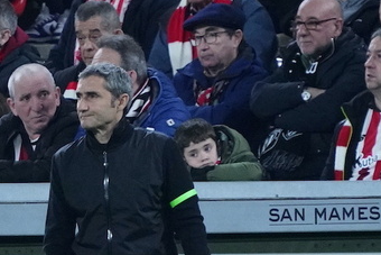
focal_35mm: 1922
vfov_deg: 0.7
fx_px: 20349
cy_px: 267
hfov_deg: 1.1
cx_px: 111
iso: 8000
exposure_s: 1/1000
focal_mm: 600
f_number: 6.3
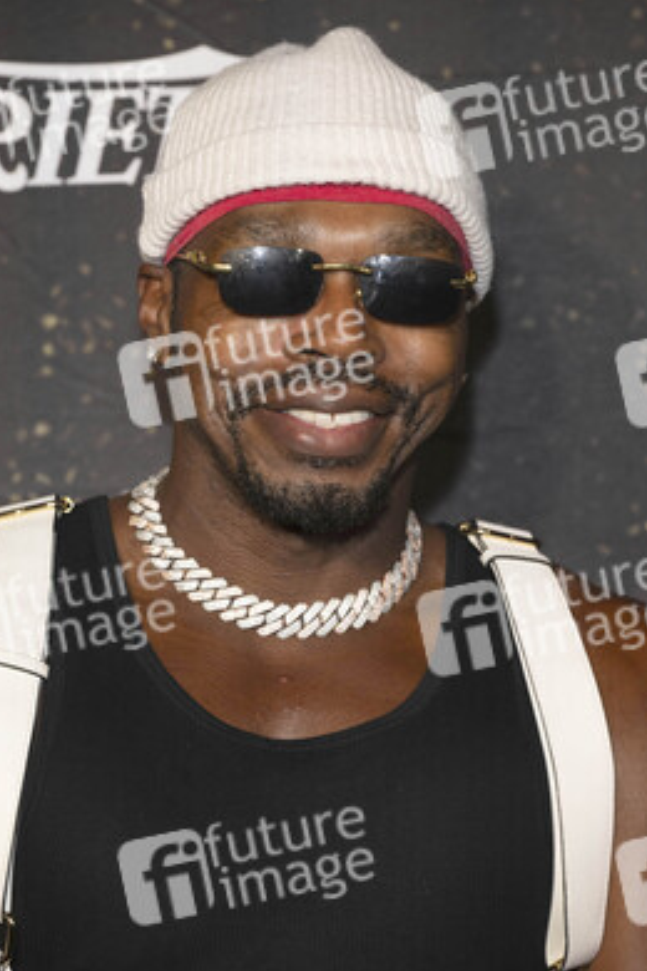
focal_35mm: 123
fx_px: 3316
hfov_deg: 11.1
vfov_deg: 16.7
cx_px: 319
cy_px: 493
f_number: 5.6
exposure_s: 1/200
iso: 800
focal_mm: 120
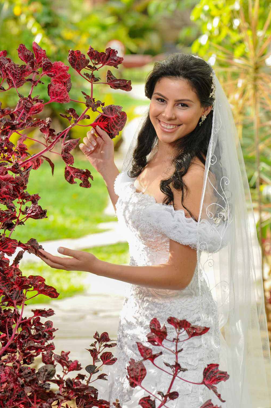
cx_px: 151
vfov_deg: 11.8
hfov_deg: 7.8
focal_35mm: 175
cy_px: 230
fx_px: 1981
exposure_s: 1/125
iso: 400
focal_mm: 98
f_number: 5.6
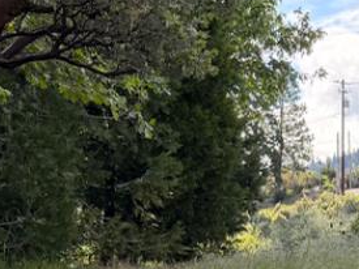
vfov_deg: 11.3
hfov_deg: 14.9
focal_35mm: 131
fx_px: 1358
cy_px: 170
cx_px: 304
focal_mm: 6.76
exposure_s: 1/2299
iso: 100
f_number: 1.78
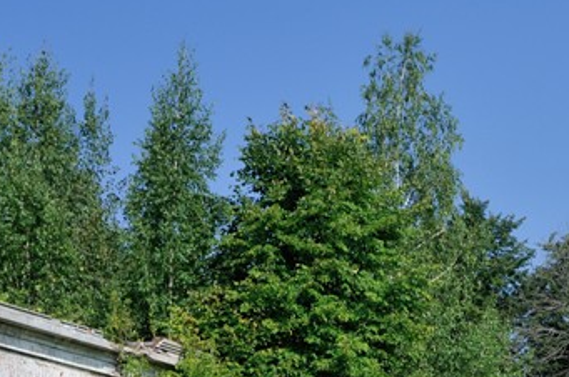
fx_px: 1499
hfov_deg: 21.0
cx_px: 522
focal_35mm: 95
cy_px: 426
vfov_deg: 14.0
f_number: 7.1
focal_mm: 24
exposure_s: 1/800
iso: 200
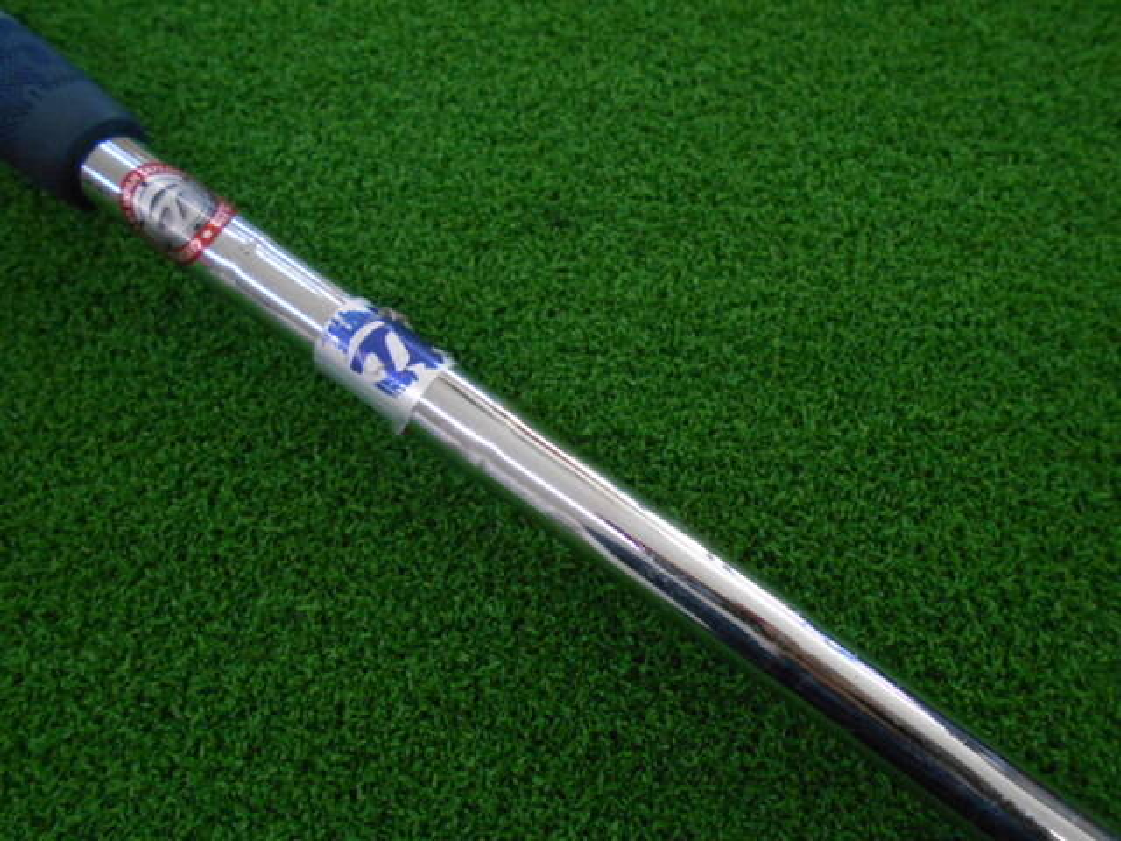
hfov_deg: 67.3
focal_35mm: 26
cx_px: 560
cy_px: 420
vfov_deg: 53.1
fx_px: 842
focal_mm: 4.6
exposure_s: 1/250
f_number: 3.2
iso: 640
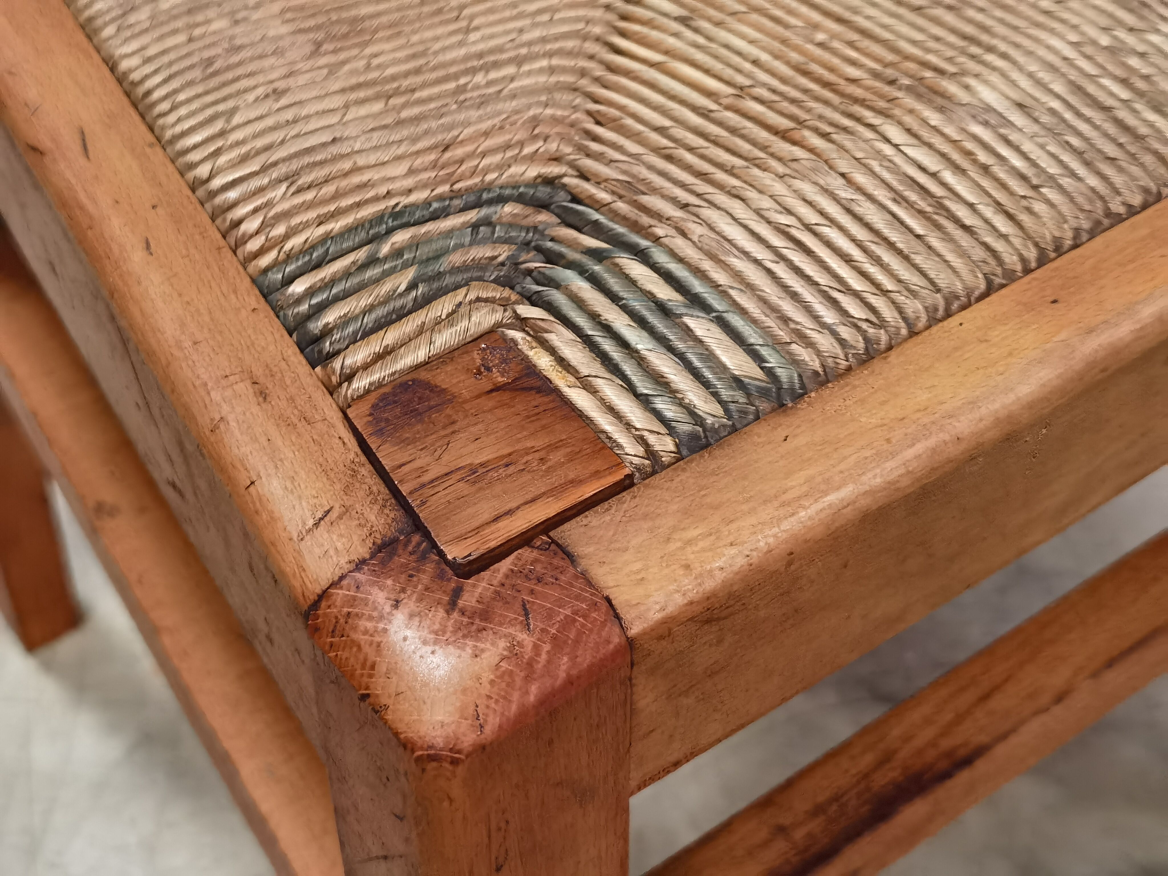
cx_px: 584
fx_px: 1890
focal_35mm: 56
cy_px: 438
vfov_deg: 26.1
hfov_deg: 34.3
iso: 500
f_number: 1.9
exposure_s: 1/33.3
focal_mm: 6.71
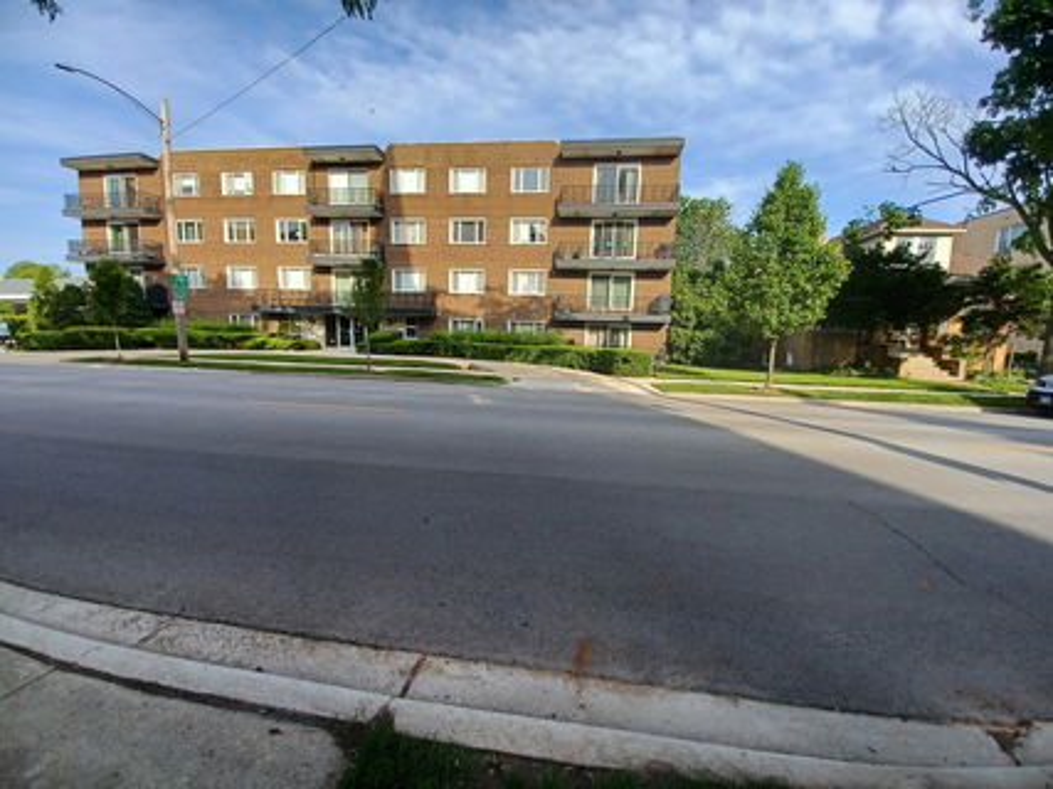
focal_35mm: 13
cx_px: 526
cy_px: 394
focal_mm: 1.42
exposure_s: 1/701
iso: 40
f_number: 2.2
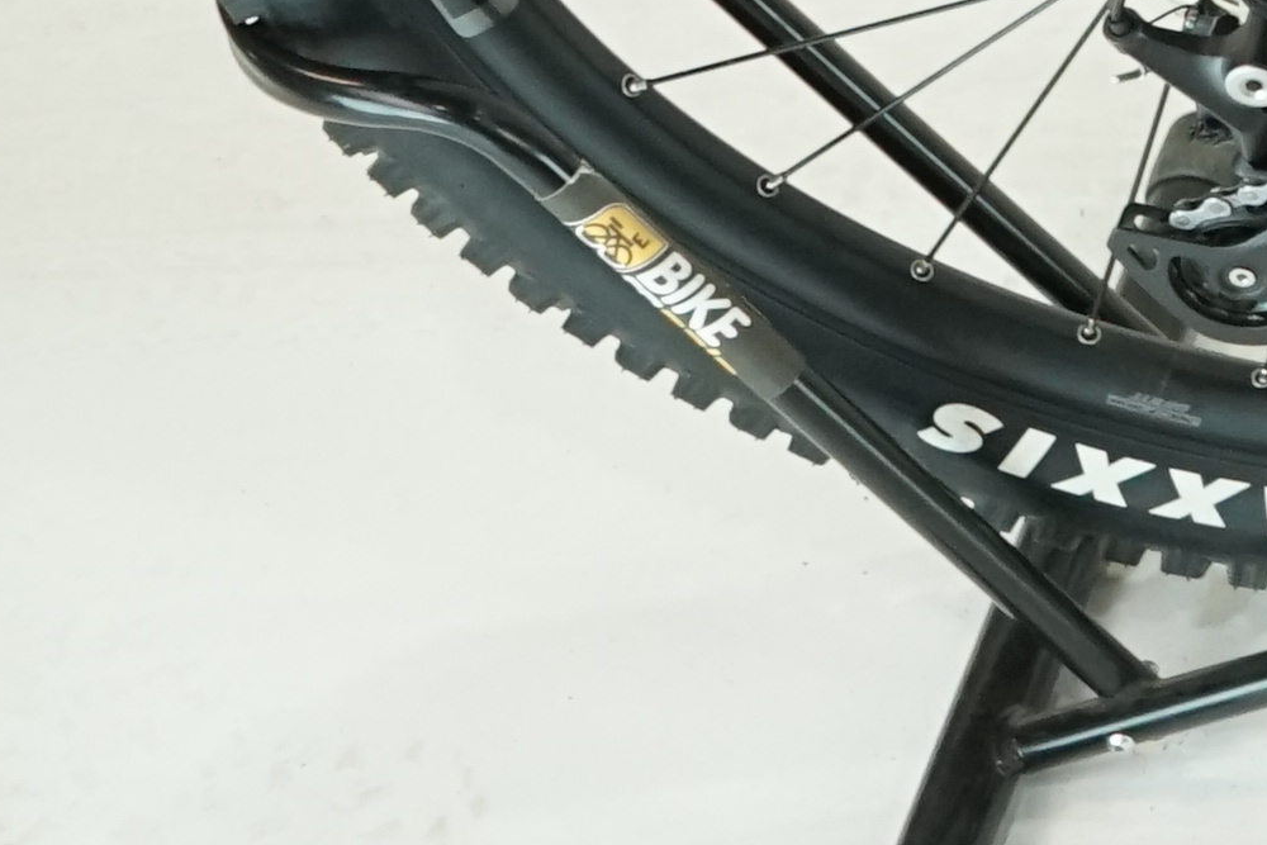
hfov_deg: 10.0
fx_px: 5913
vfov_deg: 7.5
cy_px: -1405
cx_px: 3440
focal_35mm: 168
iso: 1600
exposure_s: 1/200
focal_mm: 28
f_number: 5.6
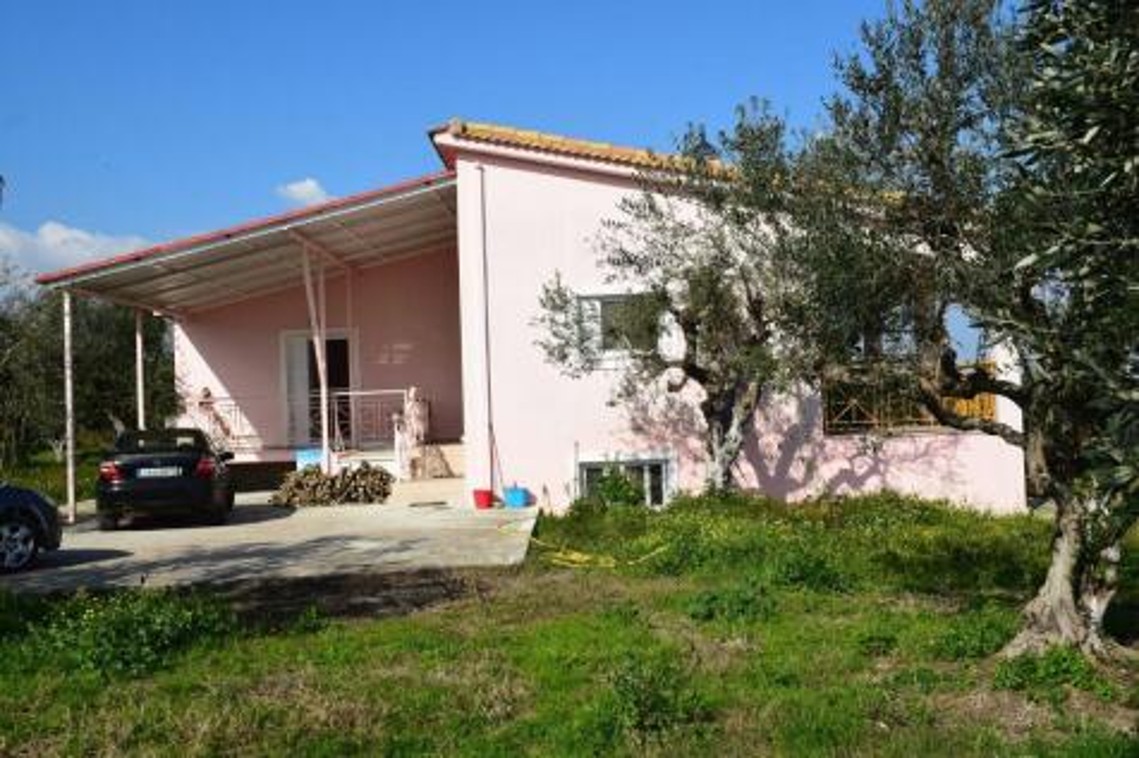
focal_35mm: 40
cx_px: 570
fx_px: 1281
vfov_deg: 33.0
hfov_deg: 47.9
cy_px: 379
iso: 220
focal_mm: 27
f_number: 11
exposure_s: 1/500
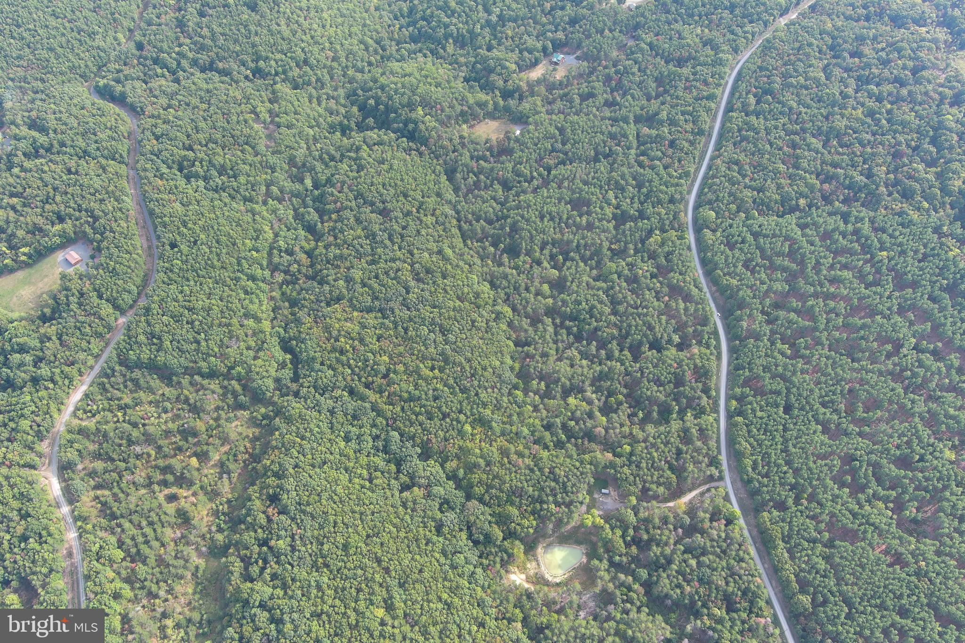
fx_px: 777
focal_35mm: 29
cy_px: 322
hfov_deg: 63.7
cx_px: 482
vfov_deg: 45.0
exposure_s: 1/143
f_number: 2.8
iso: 100
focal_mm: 10.57
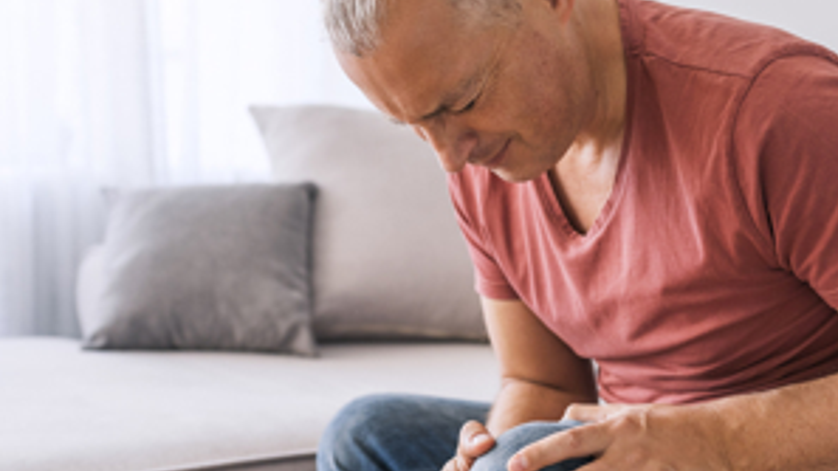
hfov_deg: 37.2
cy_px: 227
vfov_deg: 21.4
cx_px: 463
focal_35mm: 56
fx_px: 1244
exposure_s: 1/125
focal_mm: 35
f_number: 2.8
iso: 400
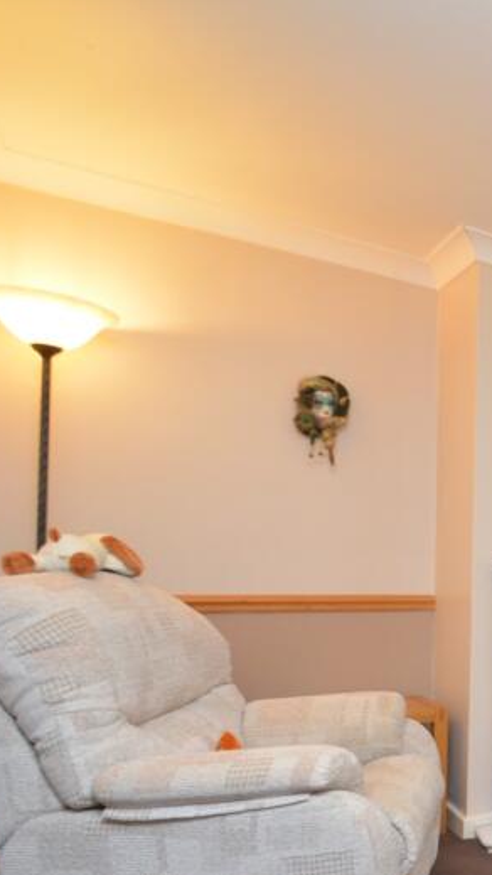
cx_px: 787
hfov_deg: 25.3
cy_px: 559
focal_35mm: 31
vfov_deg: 61.6
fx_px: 719
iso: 640
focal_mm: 10
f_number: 4
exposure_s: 1/60
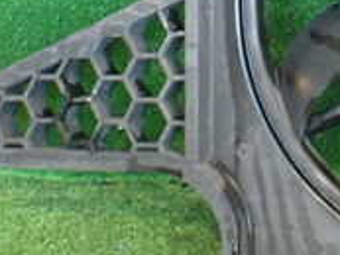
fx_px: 1022
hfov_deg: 17.9
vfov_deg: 13.9
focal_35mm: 104
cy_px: -26
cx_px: 413
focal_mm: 5.4
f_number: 2.3
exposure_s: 1/80
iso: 800
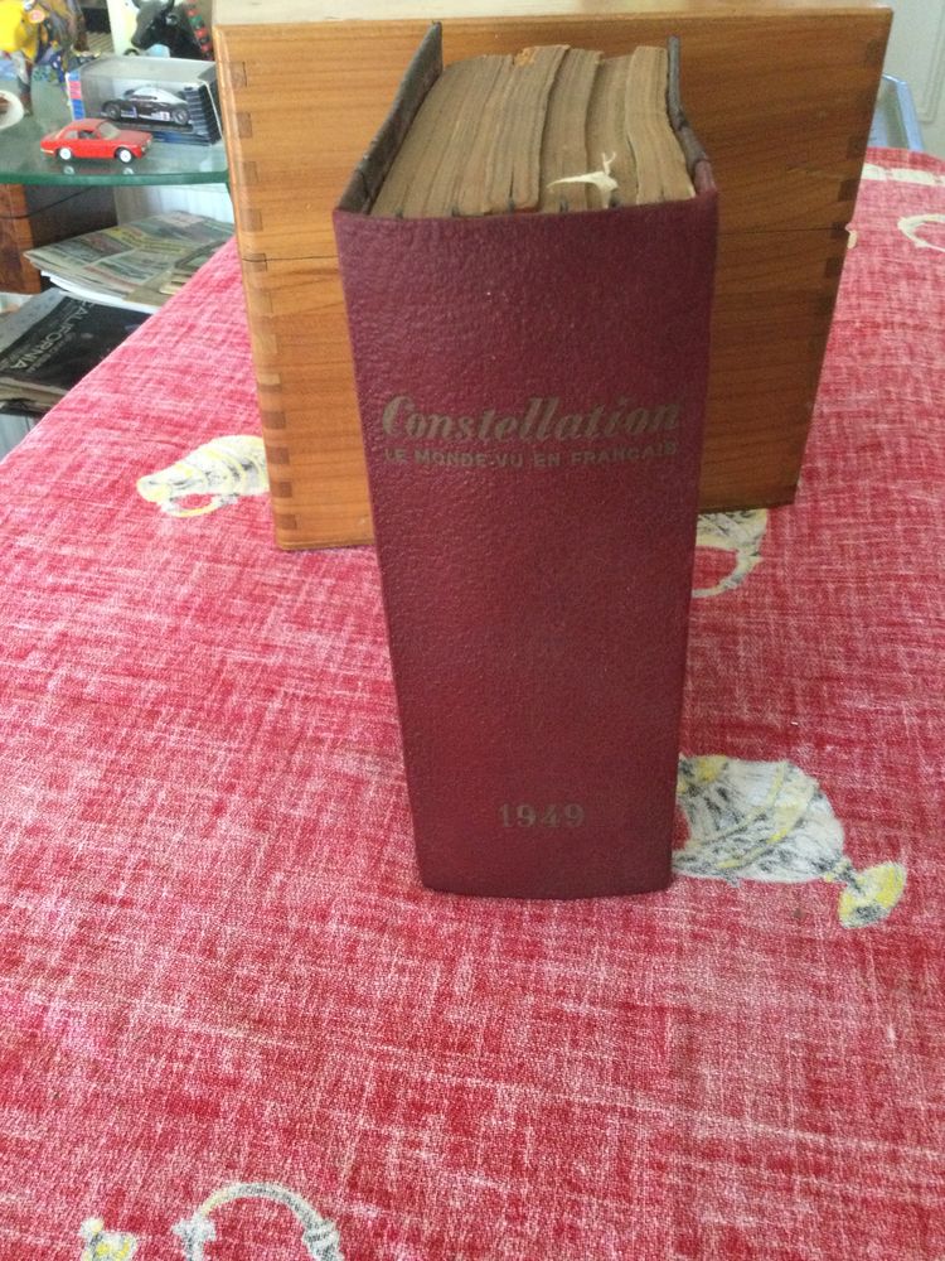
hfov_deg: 45.4
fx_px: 1128
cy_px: 630
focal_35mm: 31
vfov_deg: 58.4
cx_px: 472
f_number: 2.4
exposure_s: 1/20
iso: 200
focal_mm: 3.3
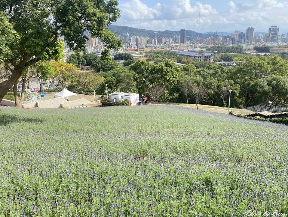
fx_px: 225
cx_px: 148
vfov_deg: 51.4
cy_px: 109
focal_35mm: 27
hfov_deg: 65.3
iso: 32
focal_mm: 4.25
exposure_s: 1/1232
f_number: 1.8
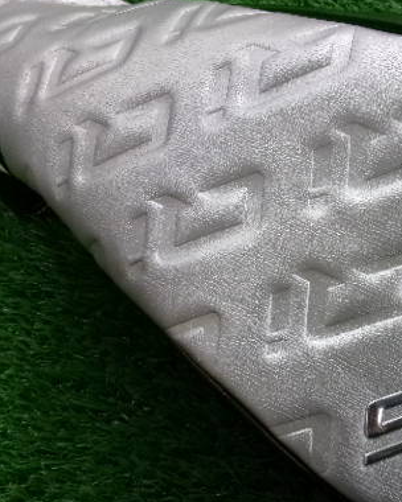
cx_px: 337
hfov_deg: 31.6
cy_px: 283
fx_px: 684
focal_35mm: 46
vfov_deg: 40.3
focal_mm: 5.1
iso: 800
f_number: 3.9
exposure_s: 1/100
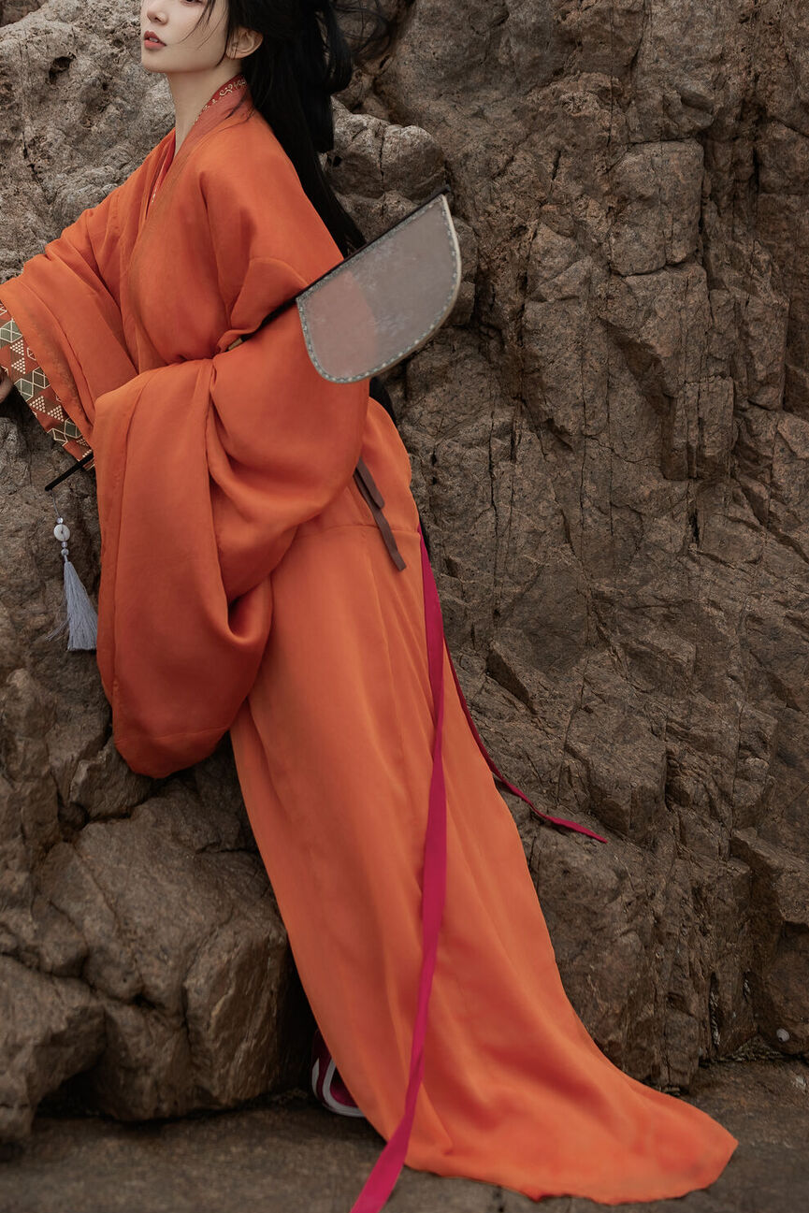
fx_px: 2864
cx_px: 386
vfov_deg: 23.9
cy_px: 490
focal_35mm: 85
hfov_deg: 16.1
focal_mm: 70
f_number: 3.5
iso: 200
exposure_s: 1/320
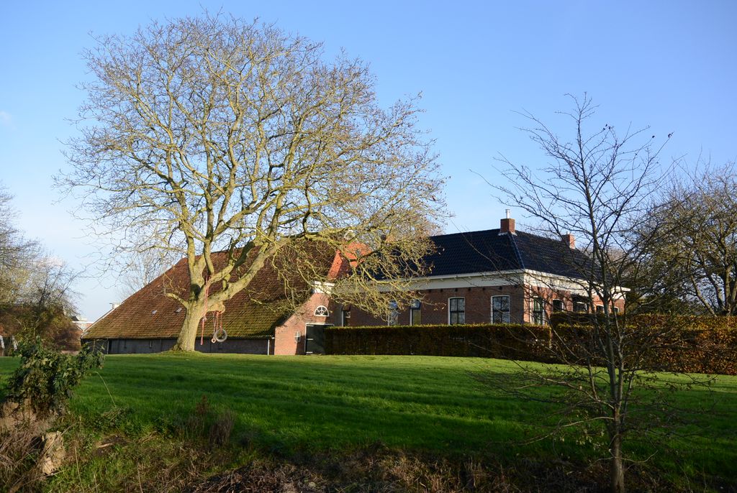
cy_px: 246
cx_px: 368
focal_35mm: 29
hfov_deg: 63.6
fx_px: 595
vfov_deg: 45.1
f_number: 3.5
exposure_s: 1/500
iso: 100
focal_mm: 11
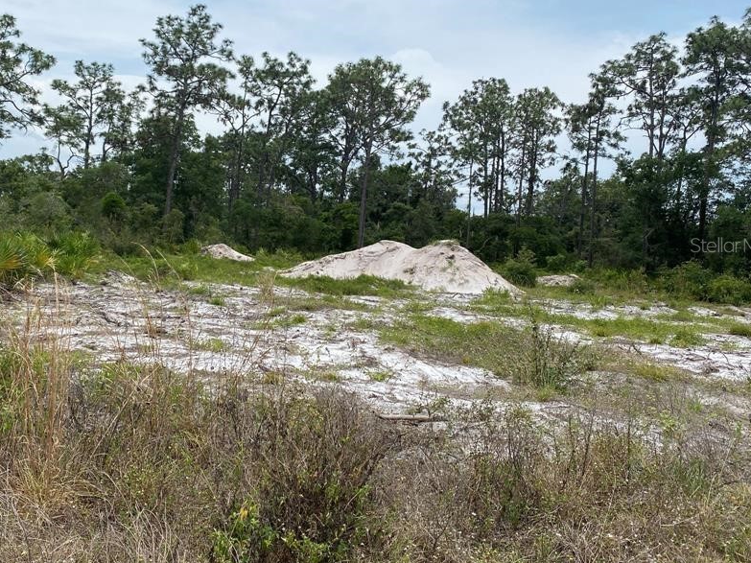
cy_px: 245
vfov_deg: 41.7
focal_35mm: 34
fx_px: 738
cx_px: 290
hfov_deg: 53.5
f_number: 1.8
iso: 32
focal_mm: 4.25
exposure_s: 1/3610
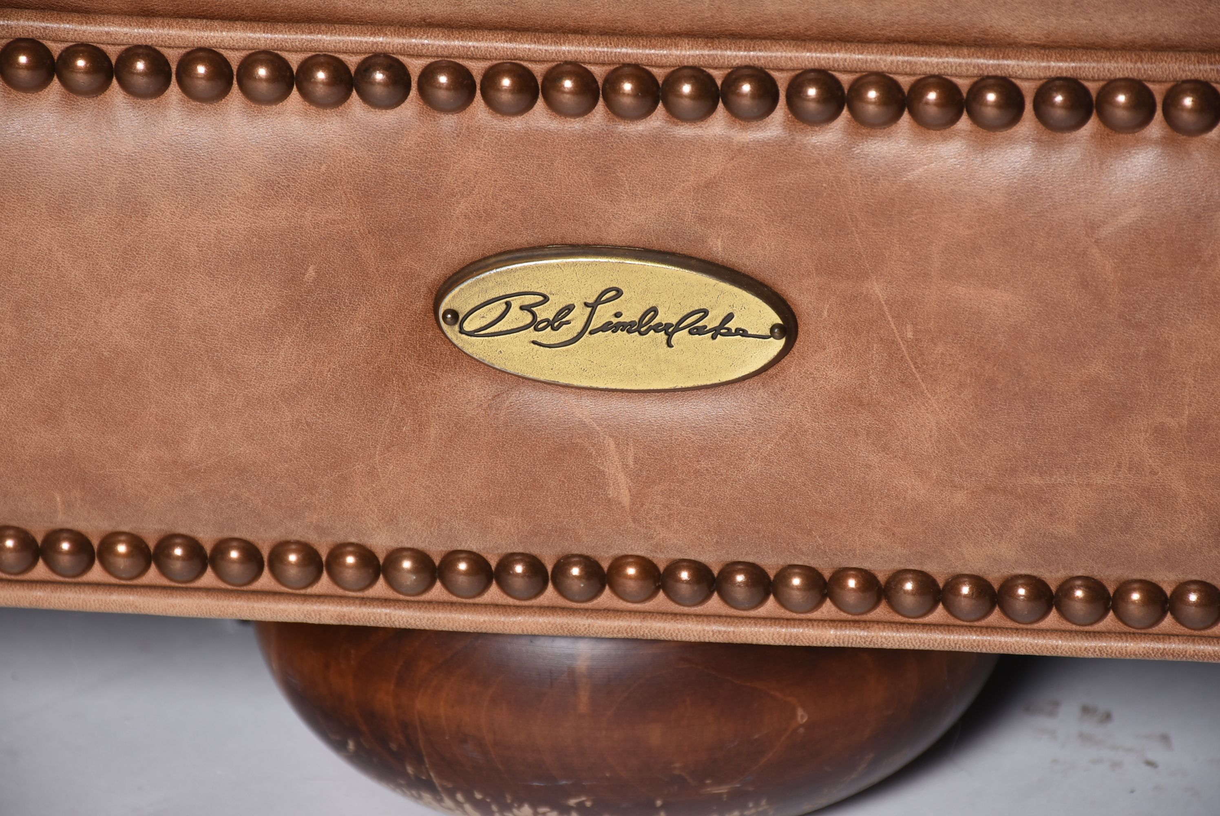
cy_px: 408
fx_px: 7122
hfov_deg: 9.8
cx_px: 610
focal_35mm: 210
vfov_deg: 6.6
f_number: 9
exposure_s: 1/125
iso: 200
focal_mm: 140
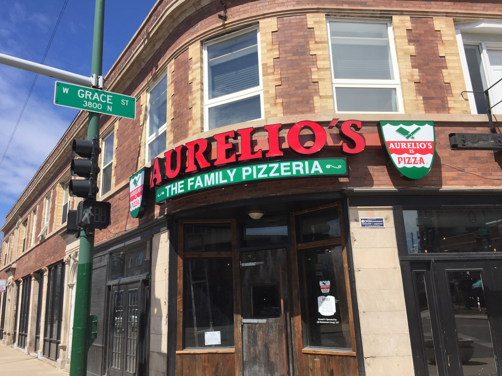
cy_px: 188
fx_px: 421
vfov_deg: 48.2
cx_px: 251
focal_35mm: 29
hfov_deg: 61.7
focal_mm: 4.15
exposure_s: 1/2326
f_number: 2.2
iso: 32
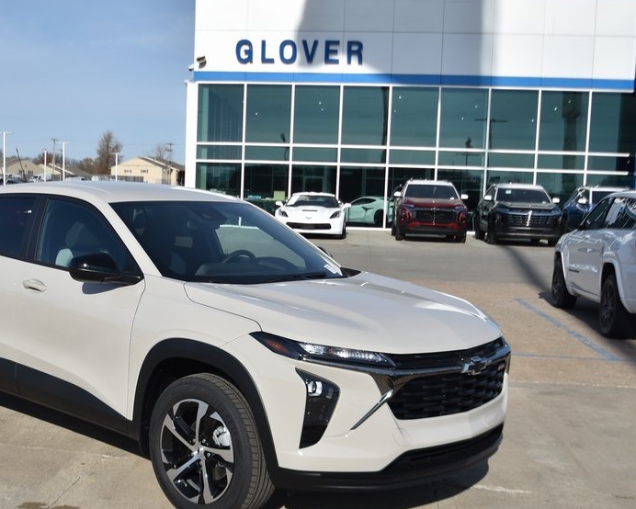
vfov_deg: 30.2
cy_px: 305
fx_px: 941
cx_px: 224
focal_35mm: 50
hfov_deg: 37.0
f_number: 4.5
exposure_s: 1/1250
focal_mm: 24
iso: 100
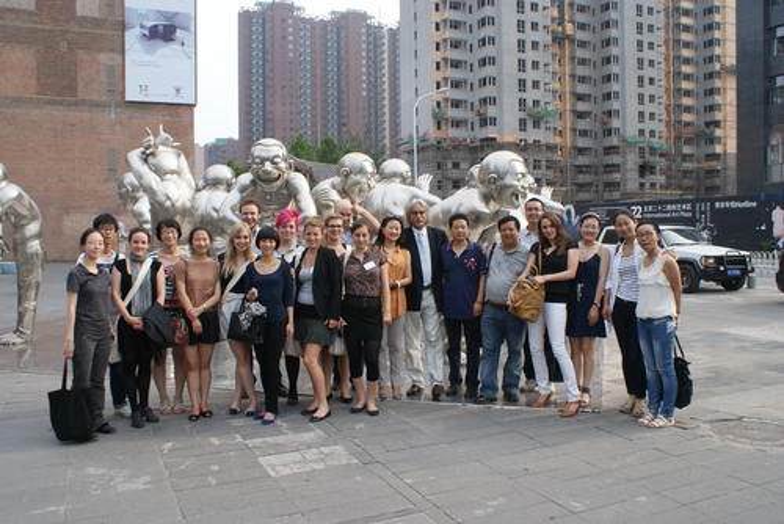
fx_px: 654
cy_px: 262
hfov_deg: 61.9
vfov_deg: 43.7
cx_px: 392
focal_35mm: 30
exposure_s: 1/80
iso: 100
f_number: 9
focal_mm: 20
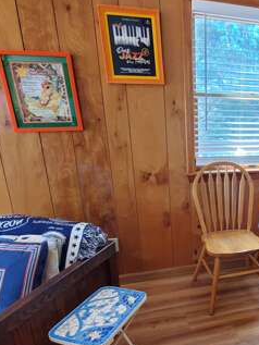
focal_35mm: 28
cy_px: 205
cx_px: 229
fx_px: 279
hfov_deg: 45.5
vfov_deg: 62.9
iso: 125
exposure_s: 1/37
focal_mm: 1.8
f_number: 2.2
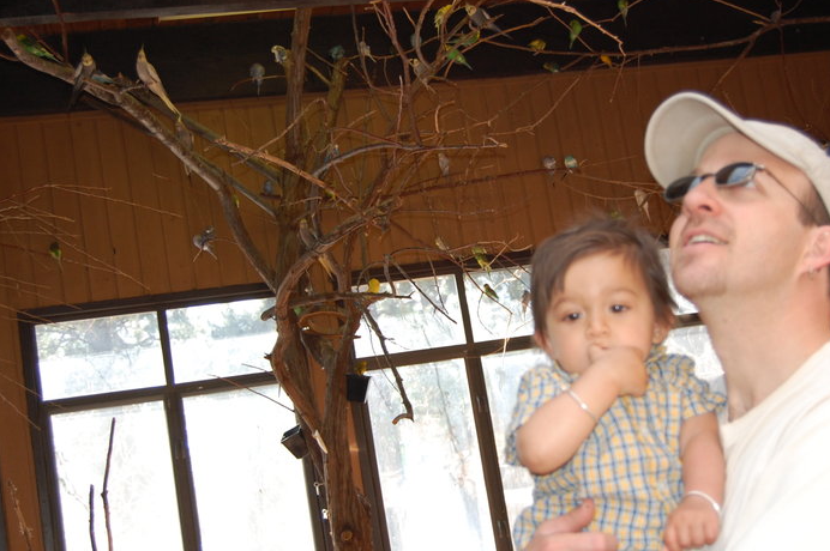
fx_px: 1359
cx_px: 477
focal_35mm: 59
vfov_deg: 22.9
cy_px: 295
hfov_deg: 33.9
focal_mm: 34
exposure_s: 1/160
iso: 400
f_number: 4.5
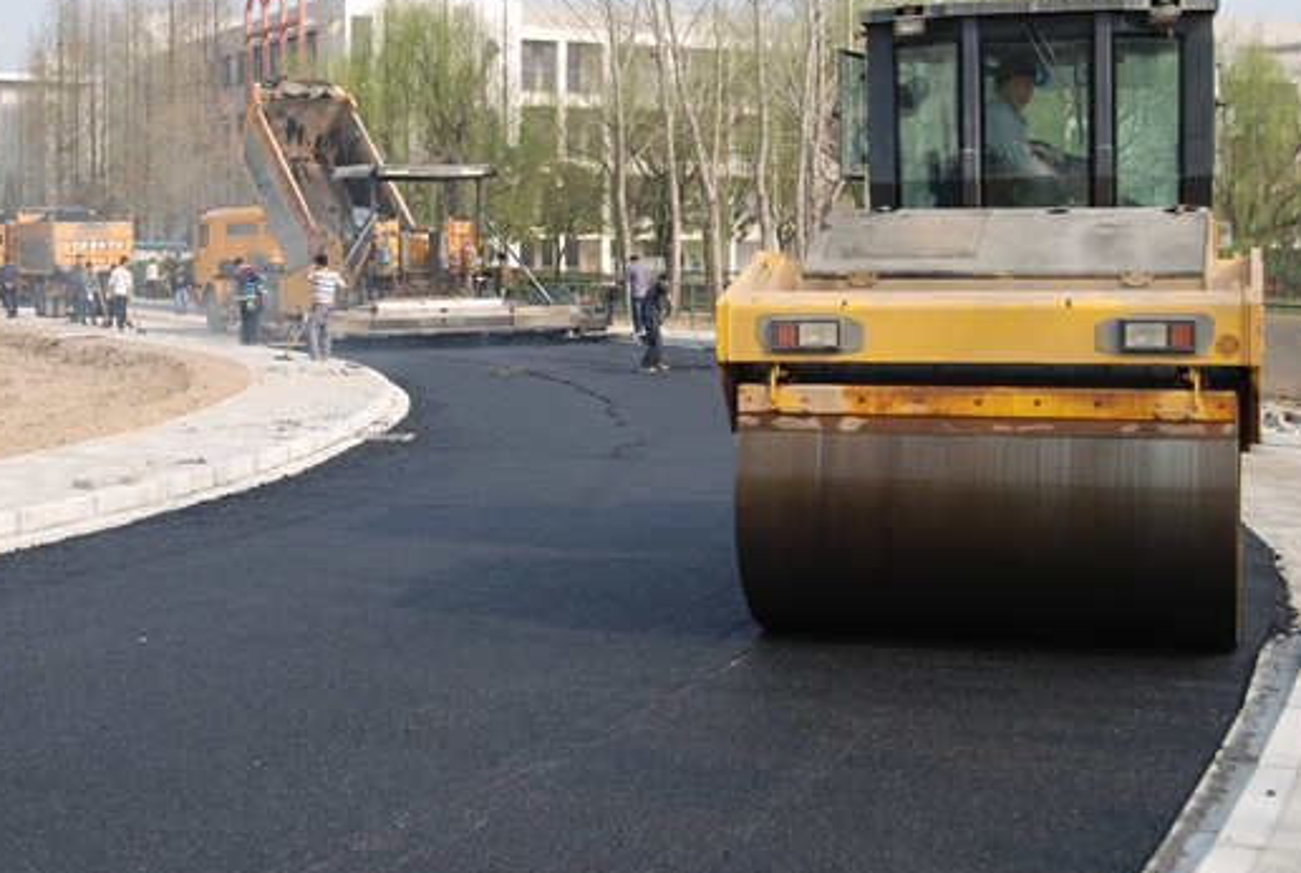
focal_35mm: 57
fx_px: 2063
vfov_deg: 23.9
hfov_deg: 34.9
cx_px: 524
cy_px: 372
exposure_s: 1/500
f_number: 5.6
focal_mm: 28
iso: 125
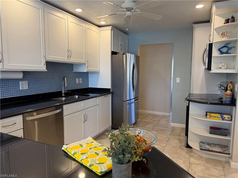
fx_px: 165
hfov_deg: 71.6
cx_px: 119
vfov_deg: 56.8
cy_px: 89
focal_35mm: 24
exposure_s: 1/120
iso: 200
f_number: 1.78
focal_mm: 6.76
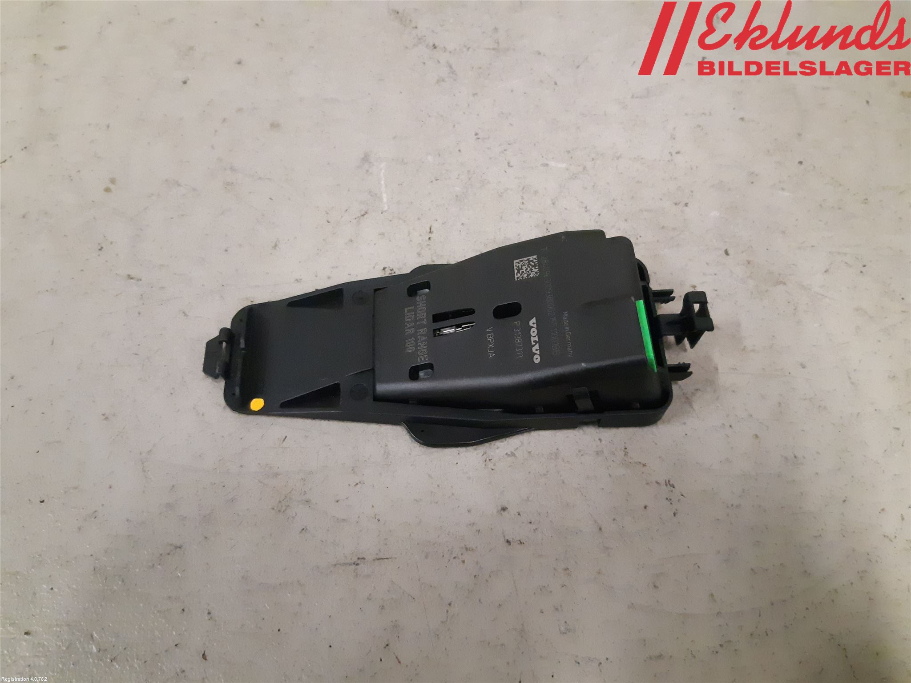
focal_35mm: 26
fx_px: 684
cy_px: 342
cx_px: 456
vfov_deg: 53.1
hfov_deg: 67.3
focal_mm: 3.93
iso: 800
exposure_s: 1/177
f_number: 1.7
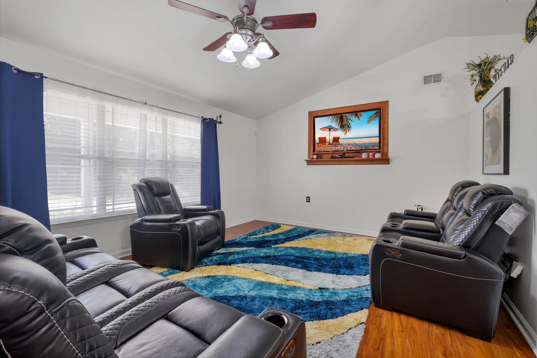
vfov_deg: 77.3
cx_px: 268
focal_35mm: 15
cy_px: 179
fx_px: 224
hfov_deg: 100.4
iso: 250
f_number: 8
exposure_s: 1.4
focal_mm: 10
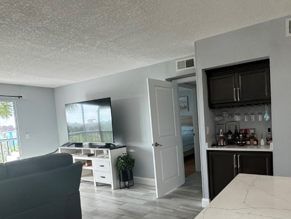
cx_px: 194
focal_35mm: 24
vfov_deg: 56.3
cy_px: 133
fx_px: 202
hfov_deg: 69.5
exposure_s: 1/120
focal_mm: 2.22
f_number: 2.2
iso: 200
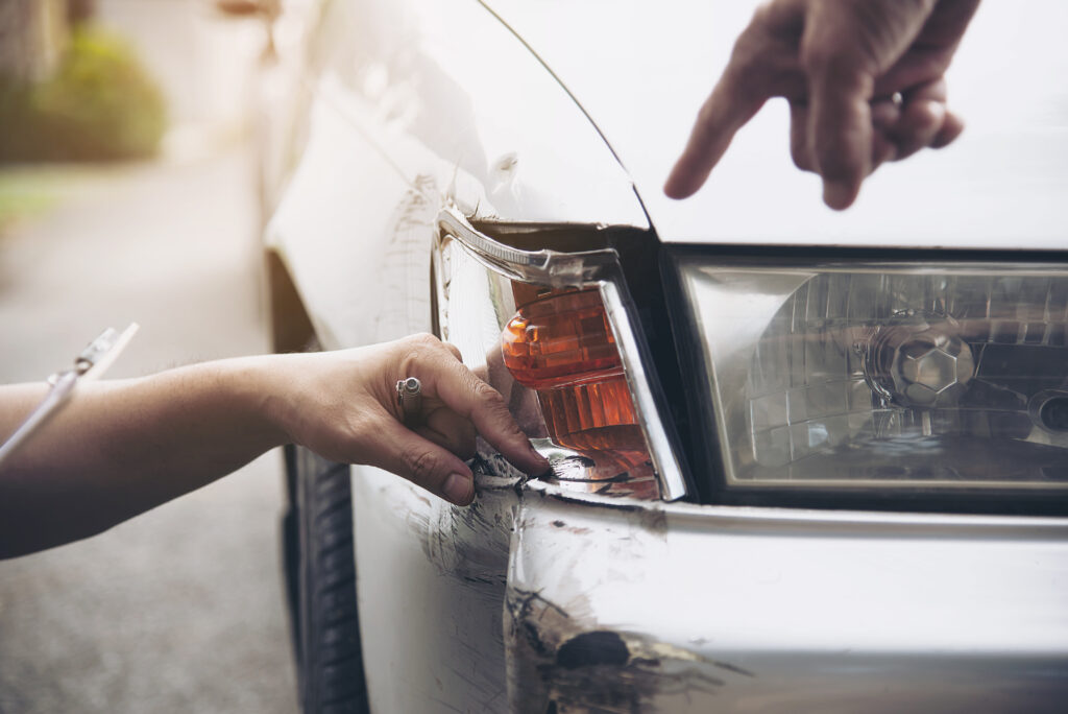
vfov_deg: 15.9
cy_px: 357
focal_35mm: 86
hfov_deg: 23.6
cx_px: 534
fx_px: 2553
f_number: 4
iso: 200
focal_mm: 86
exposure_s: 1/250
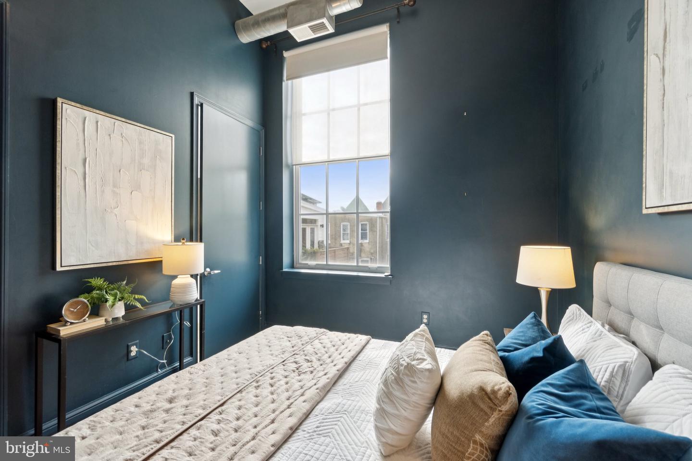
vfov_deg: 77.3
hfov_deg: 100.4
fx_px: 288
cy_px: 230
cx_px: 346
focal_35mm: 15
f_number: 7.1
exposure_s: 1/13
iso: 200
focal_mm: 10
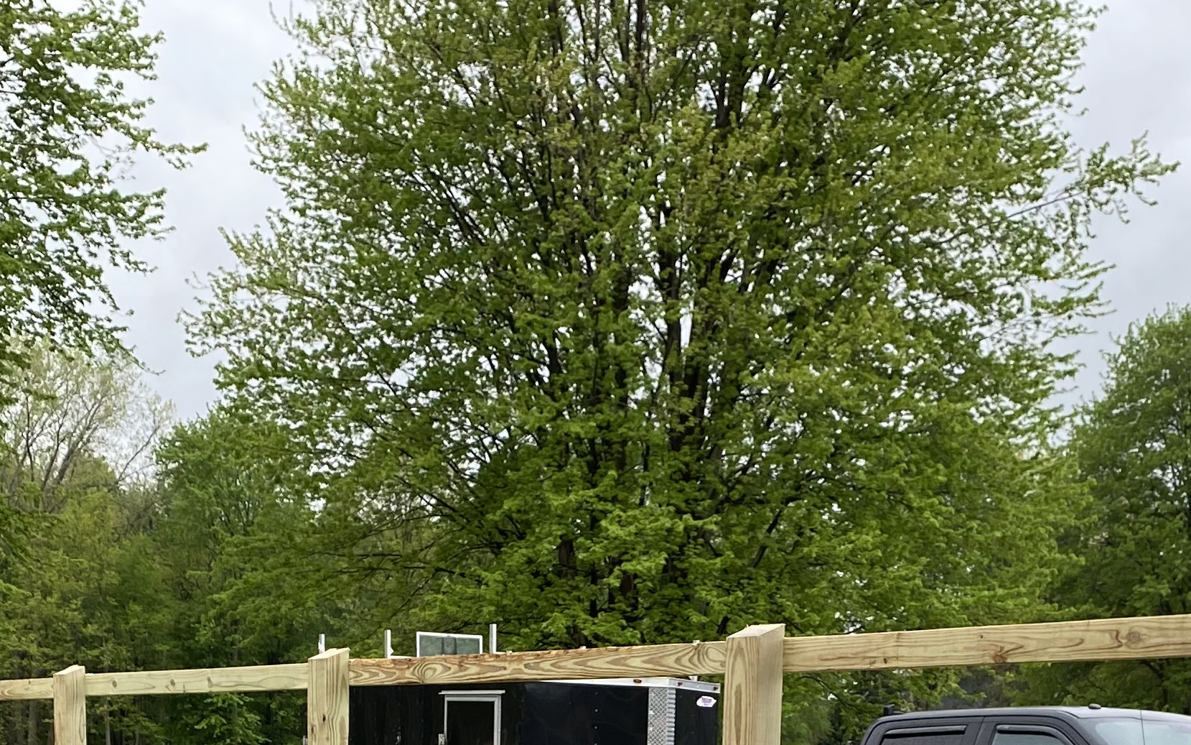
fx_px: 2175
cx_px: 660
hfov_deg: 30.6
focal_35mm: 67
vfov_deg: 17.6
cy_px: 1084
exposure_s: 1/588
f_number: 1.8
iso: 32
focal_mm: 4.25
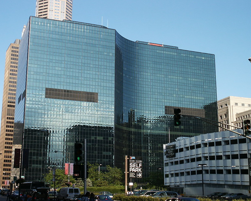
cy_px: 100
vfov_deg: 28.6
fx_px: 394
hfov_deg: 35.4
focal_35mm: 53
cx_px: 117
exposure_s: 1/125
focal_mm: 10.5
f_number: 8
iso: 64
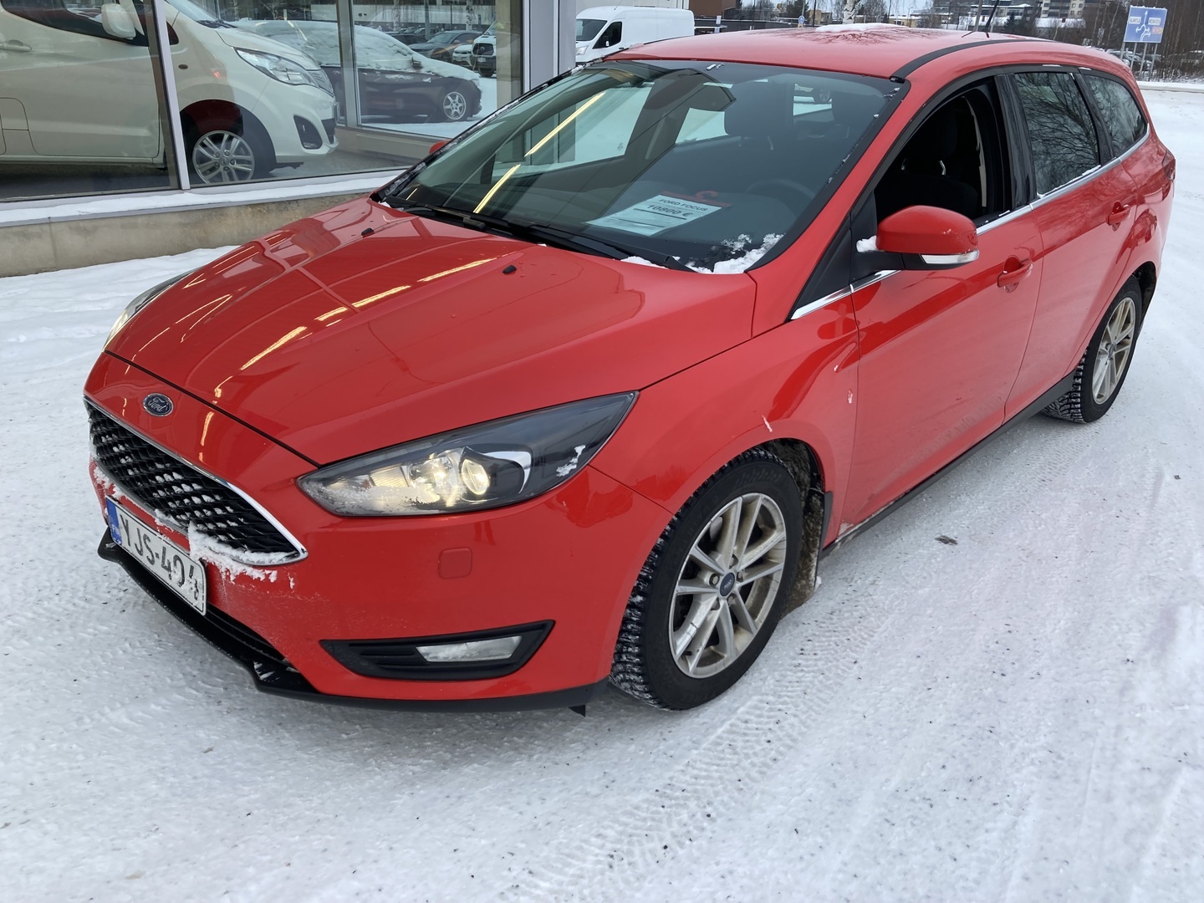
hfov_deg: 63.4
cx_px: 602
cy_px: 452
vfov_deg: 49.7
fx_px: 974
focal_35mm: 28
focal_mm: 3.99
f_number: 1.8
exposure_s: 1/121
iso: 25
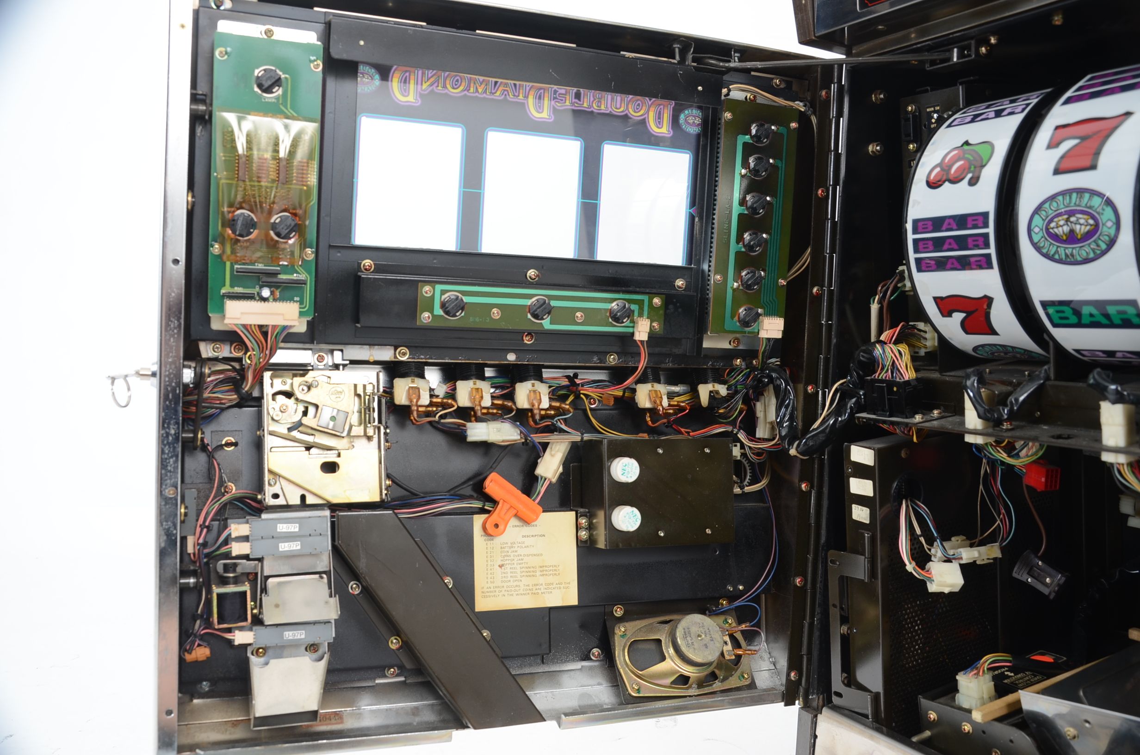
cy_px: 378
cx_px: 570
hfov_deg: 59.6
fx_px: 995
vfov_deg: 41.5
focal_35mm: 32
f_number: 5.6
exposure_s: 1/100
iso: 200
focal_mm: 21
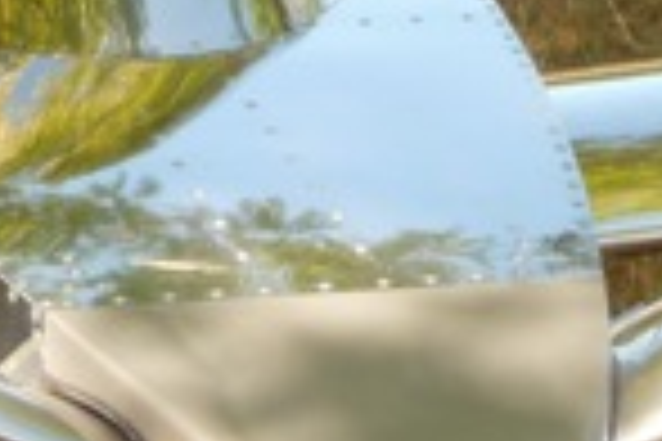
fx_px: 4578
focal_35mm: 249
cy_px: 400
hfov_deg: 8.3
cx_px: 279
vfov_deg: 5.5
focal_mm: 9.3
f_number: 4.3
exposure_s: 1/200
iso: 100
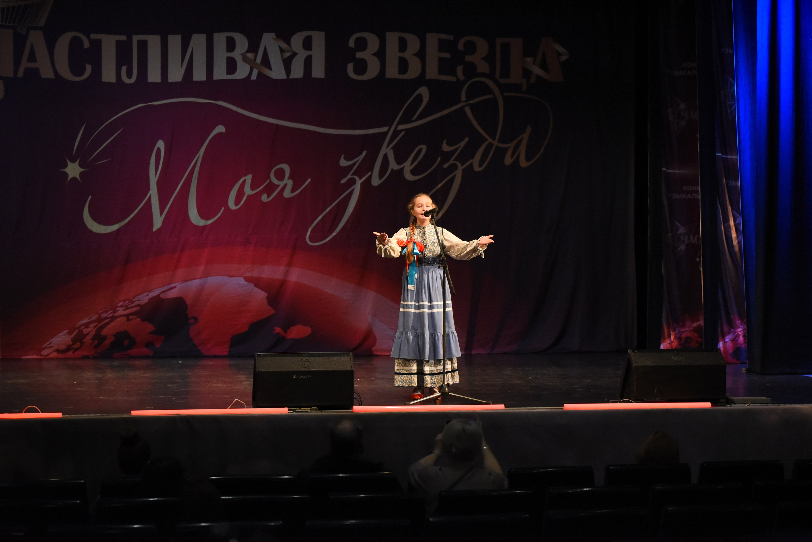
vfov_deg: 15.9
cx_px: 406
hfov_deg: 23.6
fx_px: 1940
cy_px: 271
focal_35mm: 86
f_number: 3.5
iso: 5000
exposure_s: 1/500
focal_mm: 86
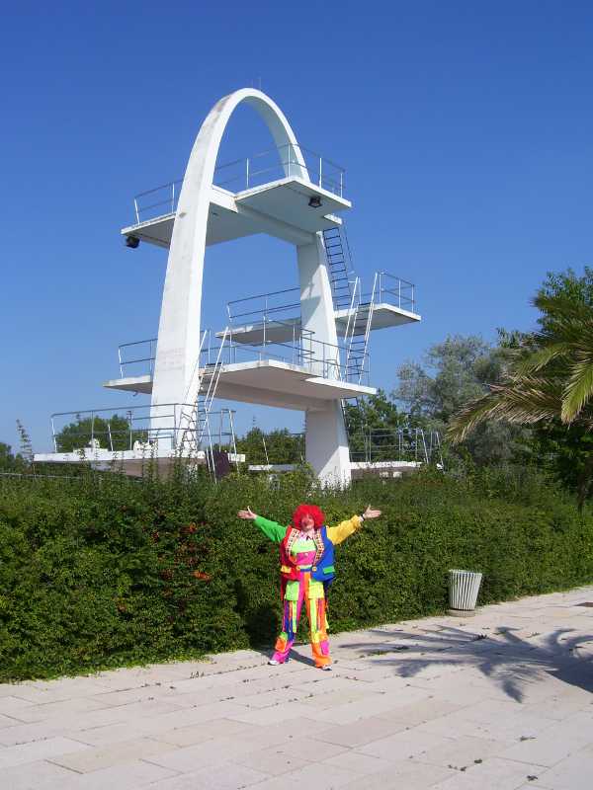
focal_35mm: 37
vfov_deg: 50.1
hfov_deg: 38.7
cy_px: 395
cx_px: 296
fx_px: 845
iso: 80
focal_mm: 6
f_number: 4.8
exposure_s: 1/750
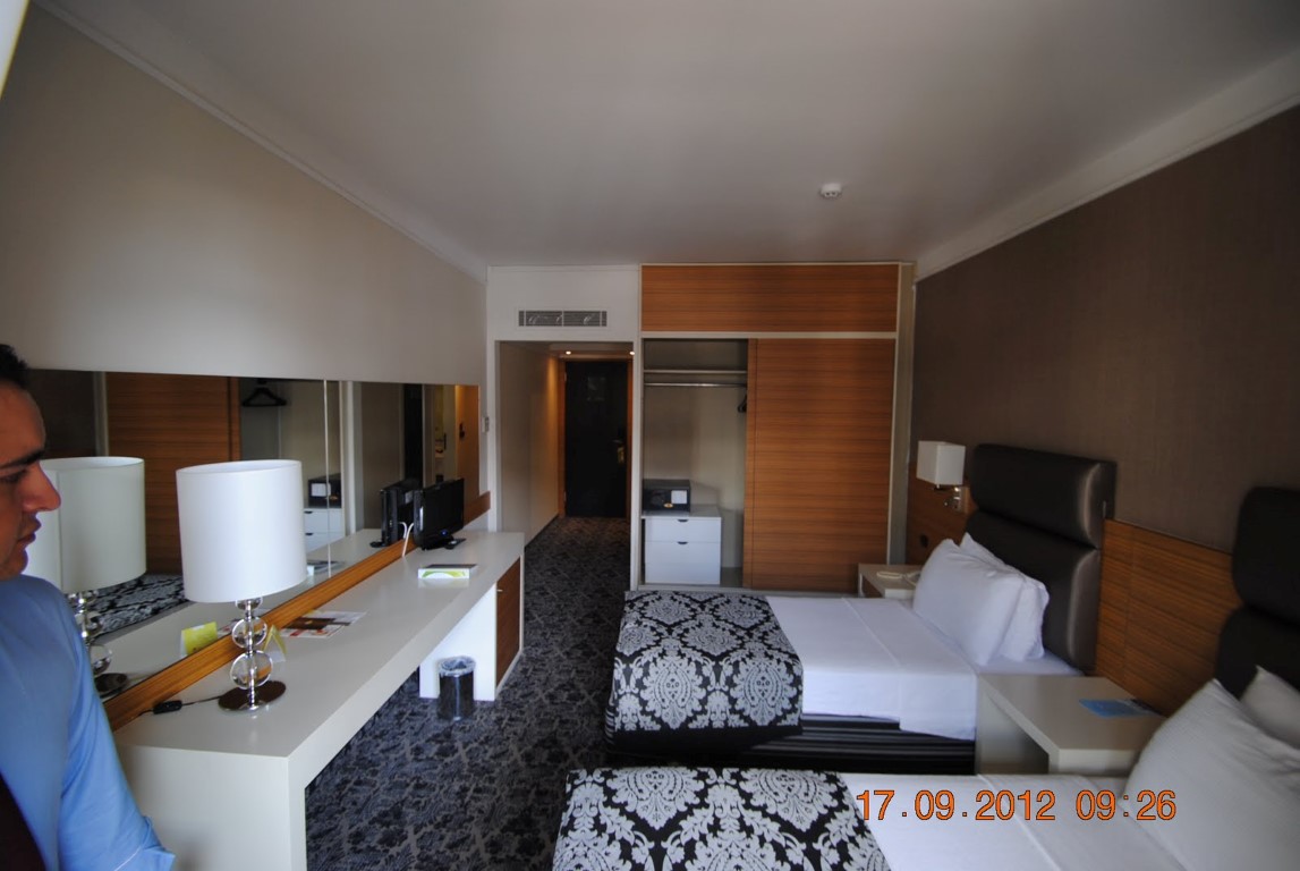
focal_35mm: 15
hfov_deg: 100.3
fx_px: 542
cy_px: 436
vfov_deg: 77.5
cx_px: 650
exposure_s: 1/30
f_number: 3.5
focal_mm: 10
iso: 200
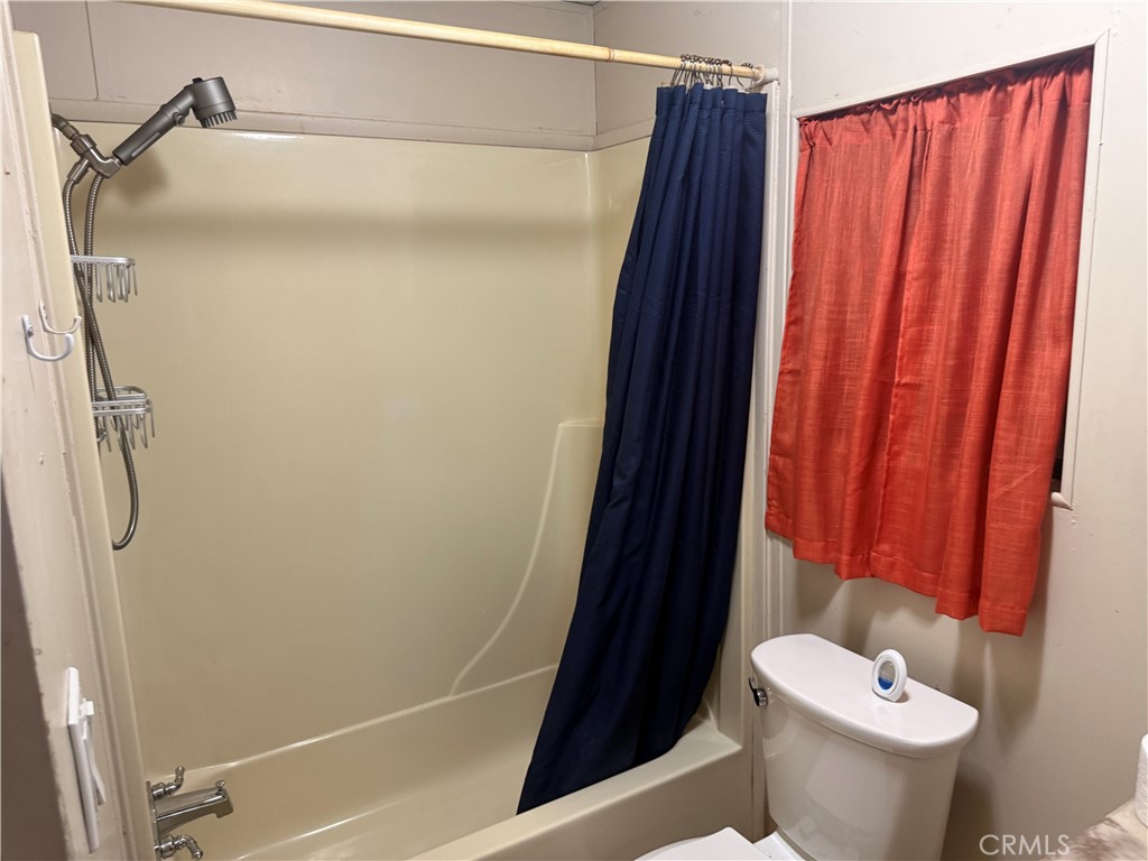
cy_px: 430
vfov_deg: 56.8
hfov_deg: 71.6
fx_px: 796
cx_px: 574
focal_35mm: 24
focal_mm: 6.76
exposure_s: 1/60
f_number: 1.78
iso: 250
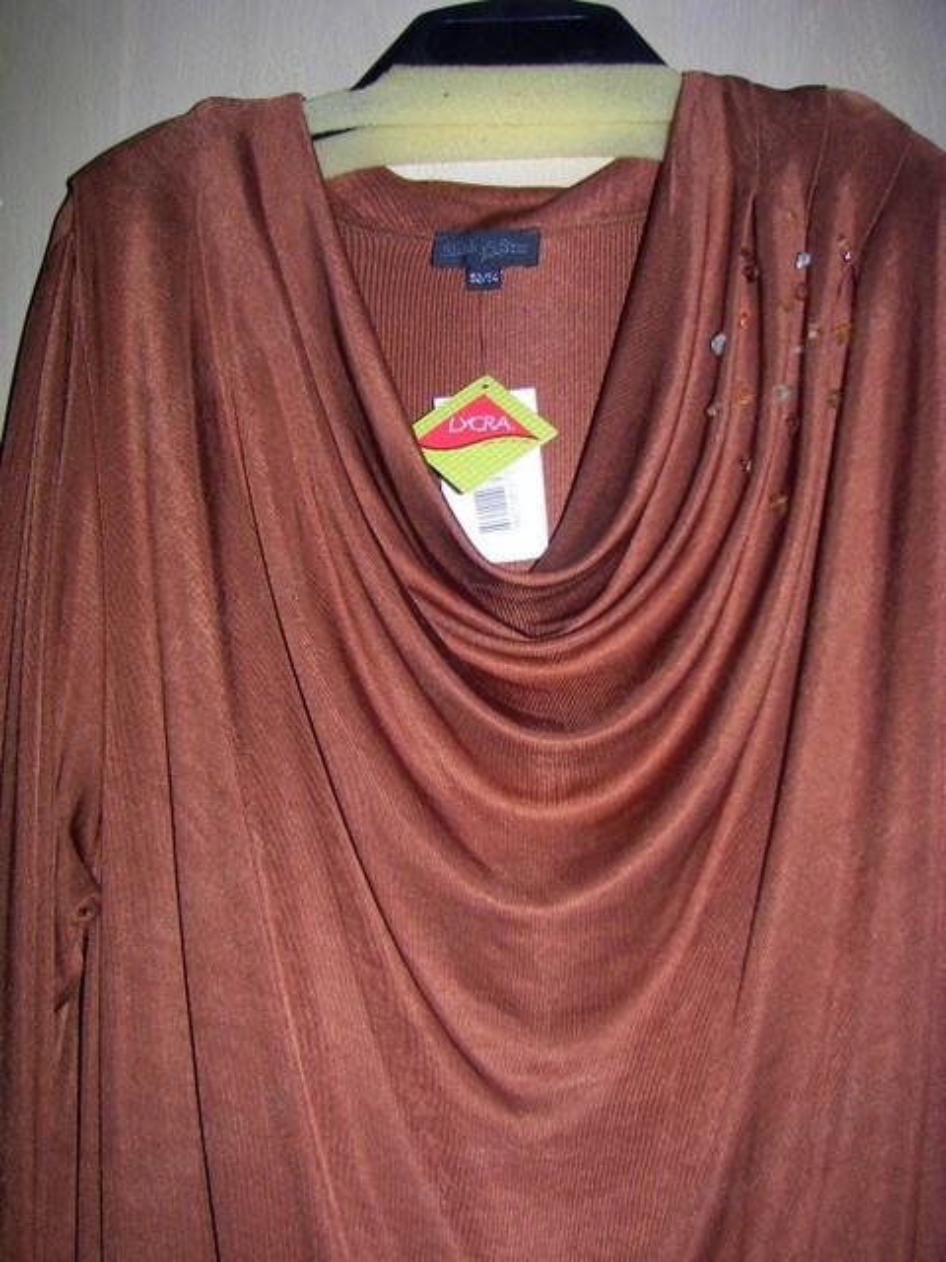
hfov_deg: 38.7
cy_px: 631
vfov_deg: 50.1
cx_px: 473
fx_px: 1348
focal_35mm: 37
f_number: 2.8
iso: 64
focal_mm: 6.1
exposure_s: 1/30
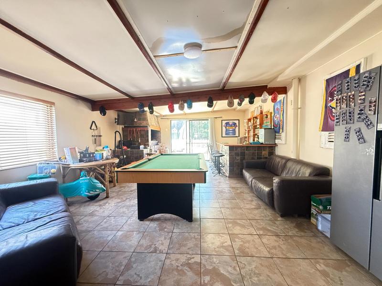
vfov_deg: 85.7
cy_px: 143
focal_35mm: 14
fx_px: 154
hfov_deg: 102.1
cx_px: 191
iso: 640
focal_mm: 2.22
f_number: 2.2
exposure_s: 1/60
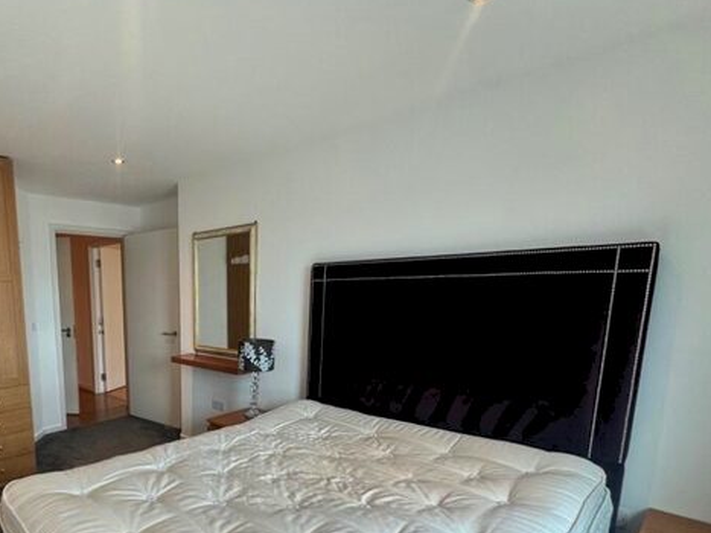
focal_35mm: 21
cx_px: 186
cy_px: 357
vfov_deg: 61.8
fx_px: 431
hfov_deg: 73.9
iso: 100
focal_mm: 2.22
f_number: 2.2
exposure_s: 1/100
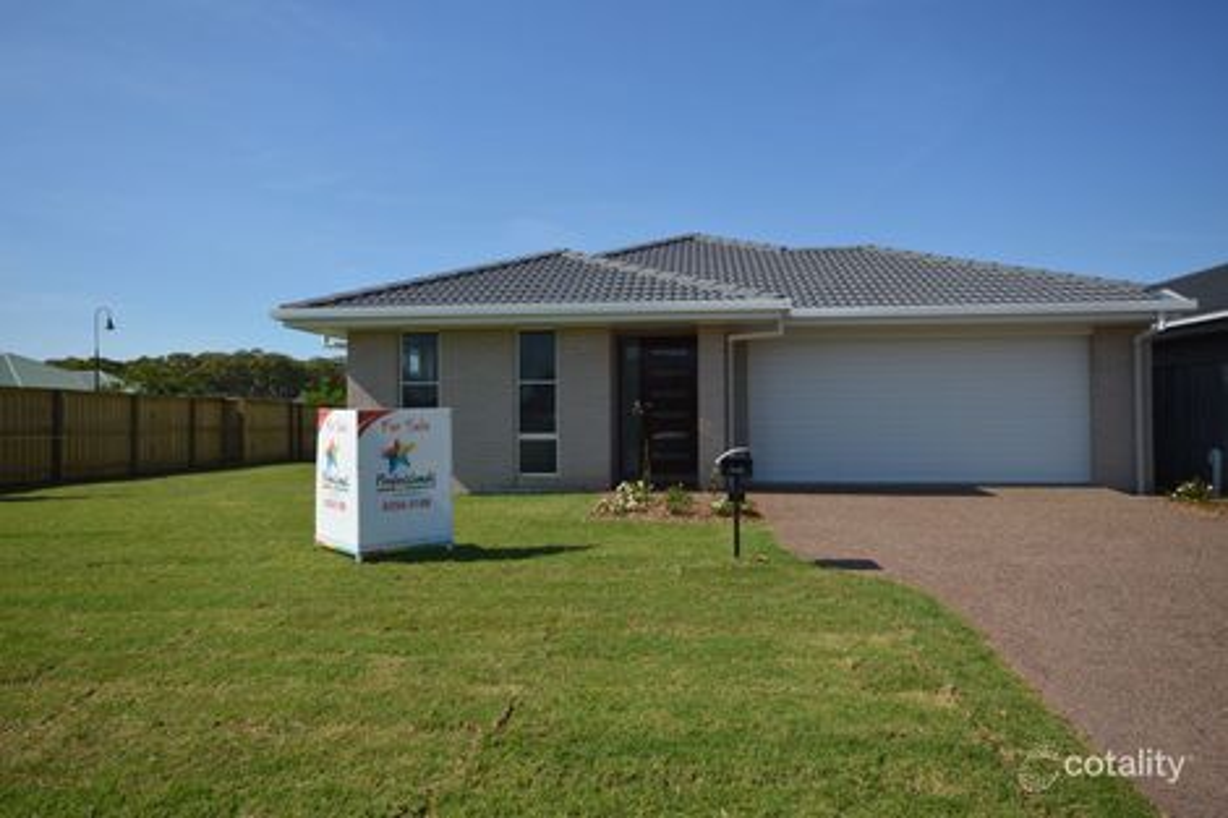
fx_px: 921
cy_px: 409
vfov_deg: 47.9
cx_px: 614
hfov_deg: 67.4
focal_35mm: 27
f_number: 9
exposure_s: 1/320
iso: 100
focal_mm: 18
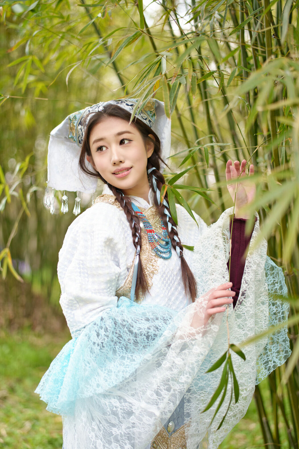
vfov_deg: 39.6
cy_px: 224
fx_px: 623
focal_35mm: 50
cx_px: 150
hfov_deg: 27.0
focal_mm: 50
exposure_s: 1/320
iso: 100
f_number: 1.4
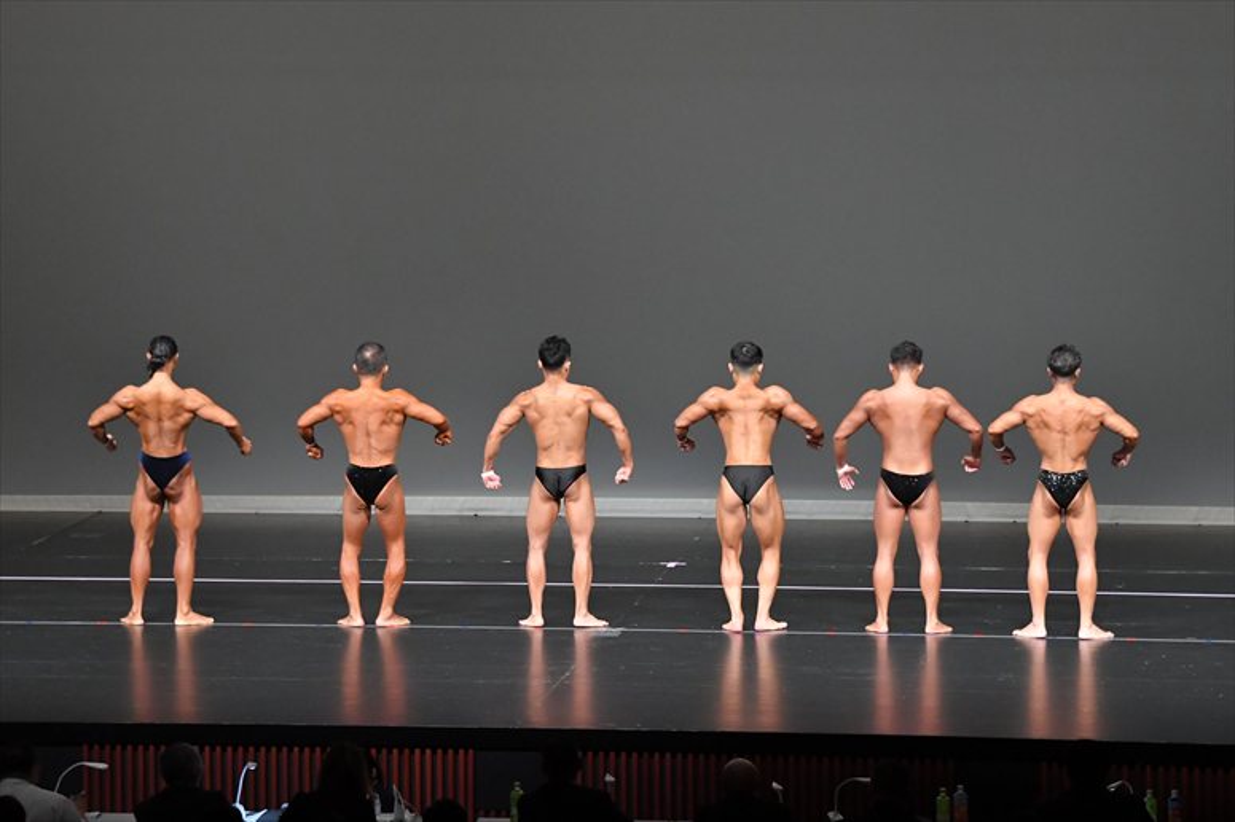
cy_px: 411
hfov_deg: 14.9
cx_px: 618
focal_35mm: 138
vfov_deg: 9.9
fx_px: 4732
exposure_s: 1/400
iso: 5000
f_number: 5.6
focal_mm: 92
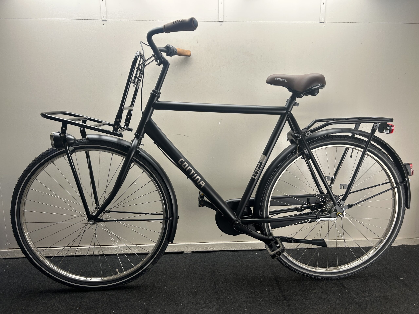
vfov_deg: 53.1
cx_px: 210
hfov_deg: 67.3
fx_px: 315
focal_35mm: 26
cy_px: 157
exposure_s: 1/123
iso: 32
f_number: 1.5
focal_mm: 5.7
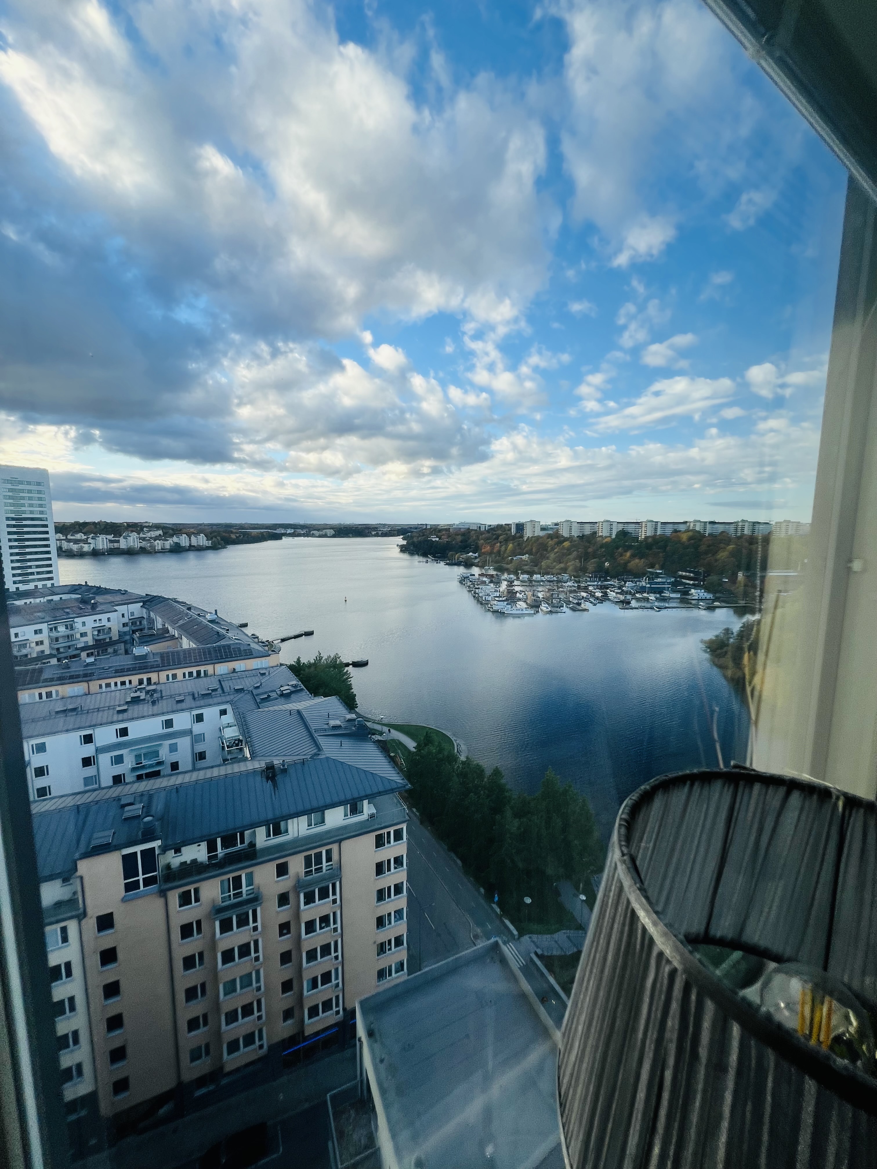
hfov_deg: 89.9
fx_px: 439
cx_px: 438
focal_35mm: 13
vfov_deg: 106.2
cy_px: 584
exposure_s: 1/479
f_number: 1.8
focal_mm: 1.57
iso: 32
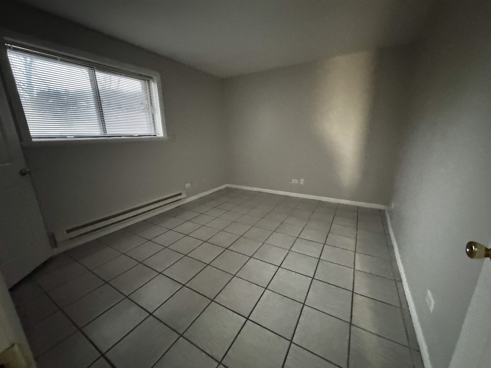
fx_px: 199
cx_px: 246
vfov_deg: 85.7
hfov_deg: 102.1
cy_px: 184
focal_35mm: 14
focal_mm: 2.22
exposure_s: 1/30
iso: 2500
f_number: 2.2
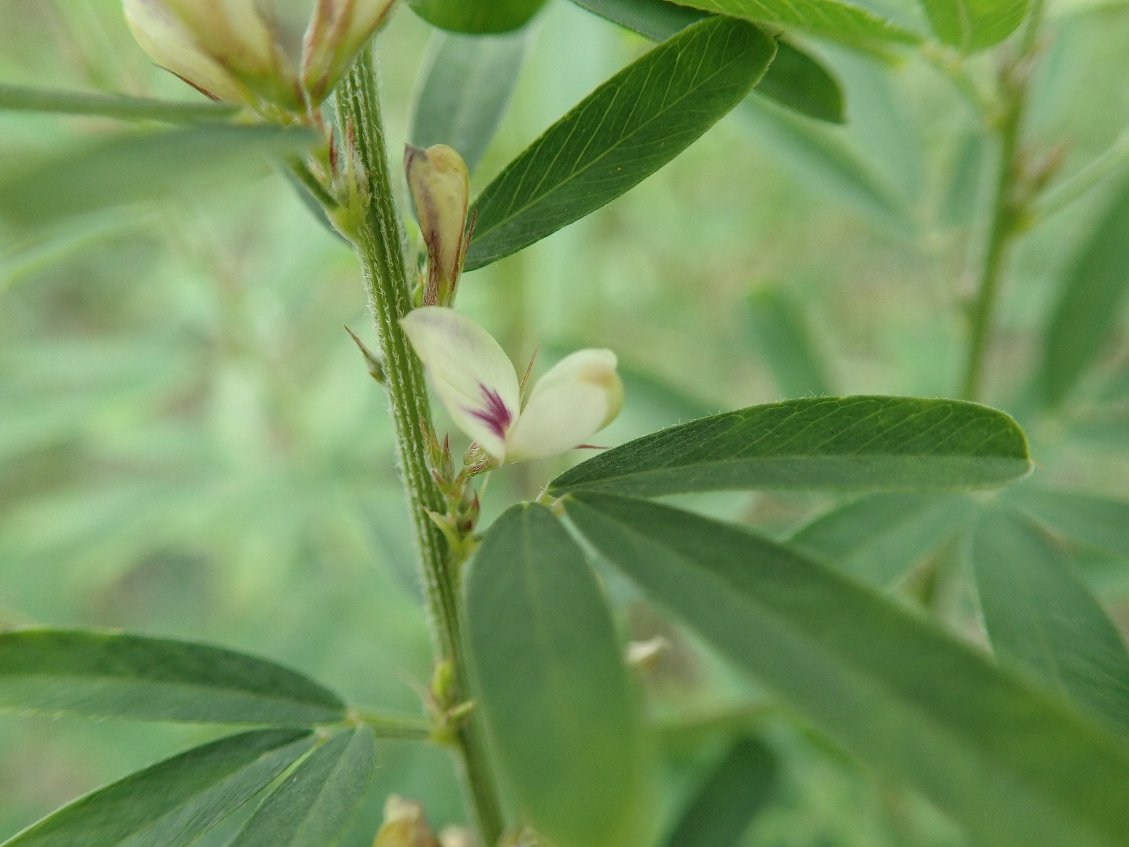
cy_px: 424
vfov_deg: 46.8
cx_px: 564
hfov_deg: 60.0
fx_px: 978
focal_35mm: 30
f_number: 2.3
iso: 200
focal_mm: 5.5
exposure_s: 1/200
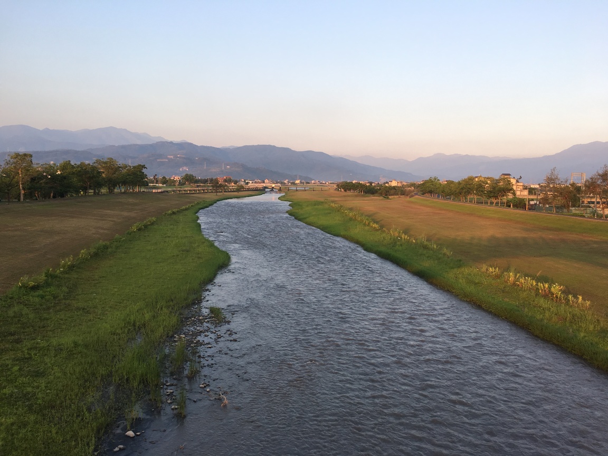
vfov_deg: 48.2
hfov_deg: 61.7
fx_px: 509
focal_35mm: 29
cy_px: 228
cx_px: 304
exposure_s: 1/283
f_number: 2.2
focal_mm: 4.15
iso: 25
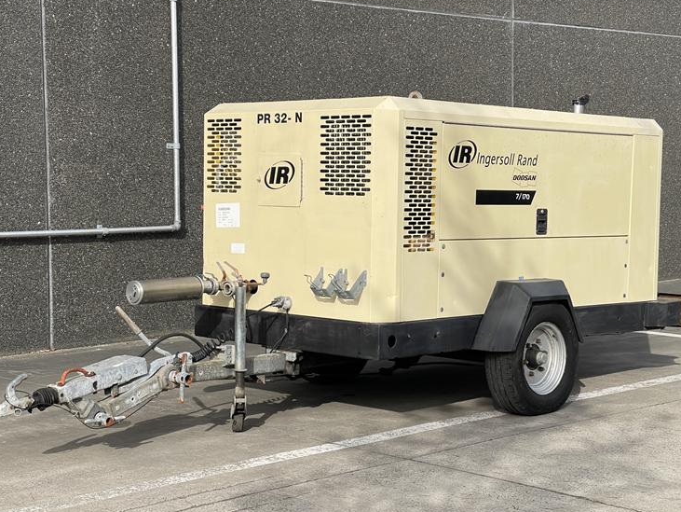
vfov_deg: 21.0
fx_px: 1378
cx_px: 340
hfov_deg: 27.8
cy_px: 251
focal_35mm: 70
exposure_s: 1/881
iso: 20
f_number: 2.2
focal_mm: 7.5
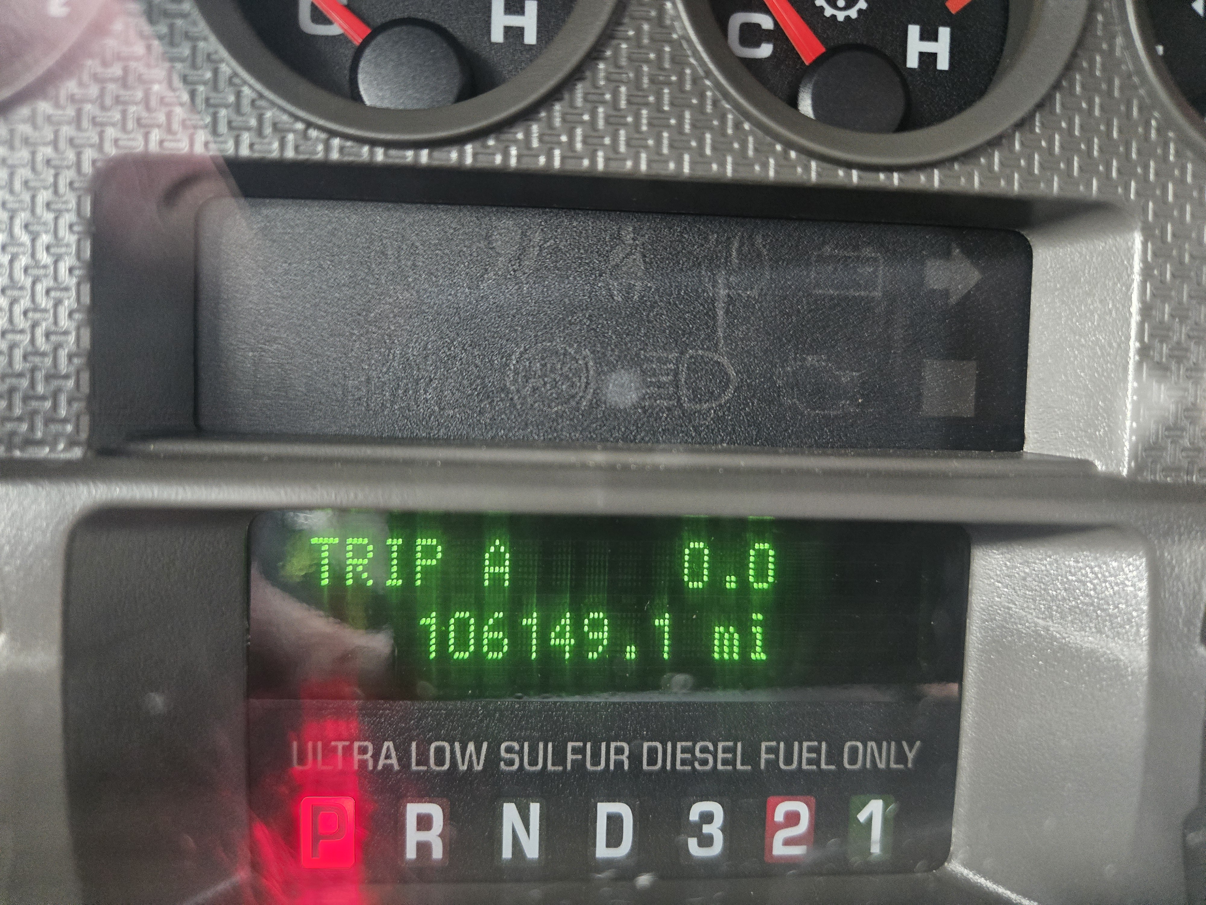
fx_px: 801
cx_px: 603
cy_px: 452
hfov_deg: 73.9
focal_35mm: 23
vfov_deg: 58.9
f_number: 1.8
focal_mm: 5.4
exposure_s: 1/31
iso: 800
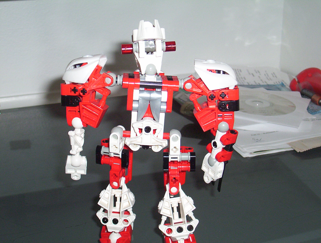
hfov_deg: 29.3
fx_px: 613
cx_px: 160
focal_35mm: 66
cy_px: 122
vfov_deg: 22.3
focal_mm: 8.74
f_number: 3.26
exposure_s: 1/80.5
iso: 140
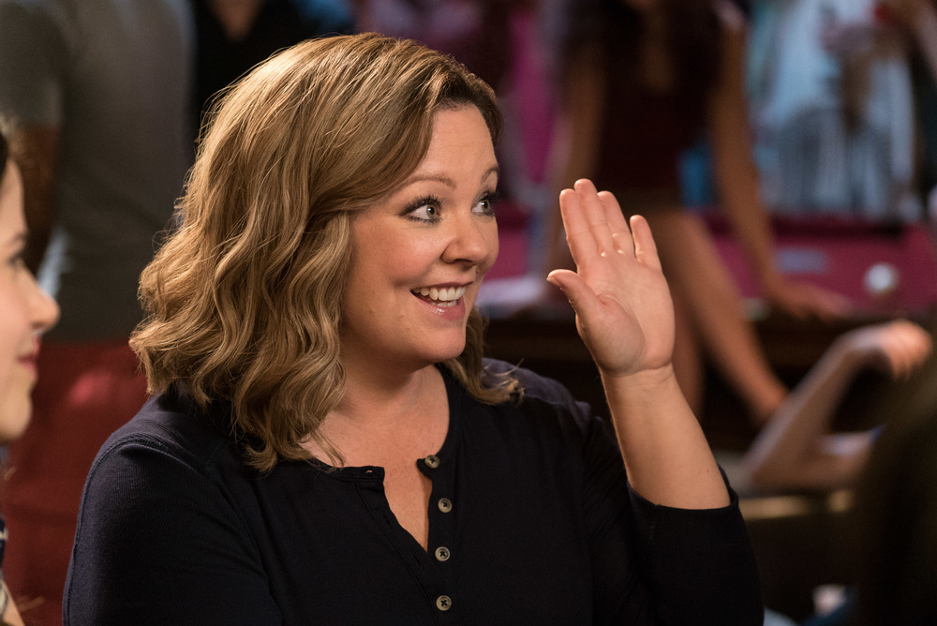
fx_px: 3203
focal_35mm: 123
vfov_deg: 11.2
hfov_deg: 16.6
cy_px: 313
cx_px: 468
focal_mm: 123
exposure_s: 1/80
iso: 6400
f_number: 4
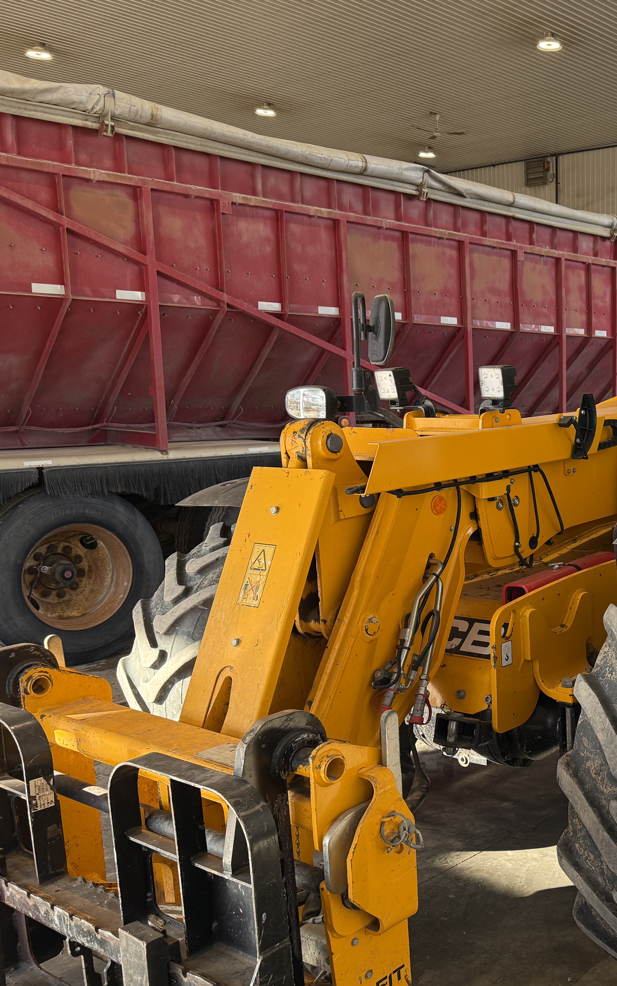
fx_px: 995
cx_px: 647
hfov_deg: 31.3
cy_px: 534
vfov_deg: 52.7
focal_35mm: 37
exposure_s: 1/374
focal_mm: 6.76
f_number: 1.78
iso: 100
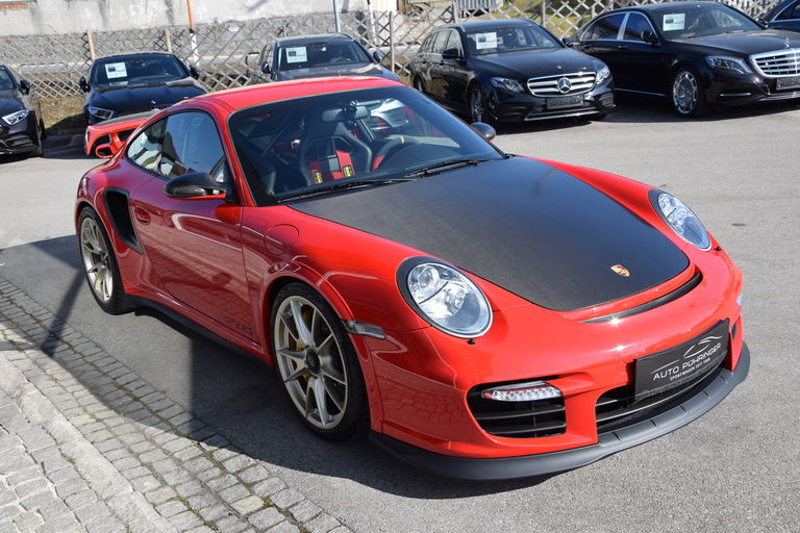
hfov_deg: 51.3
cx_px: 400
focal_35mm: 38
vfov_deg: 35.5
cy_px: 266
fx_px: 833
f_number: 9
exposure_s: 1/320
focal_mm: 25
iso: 200
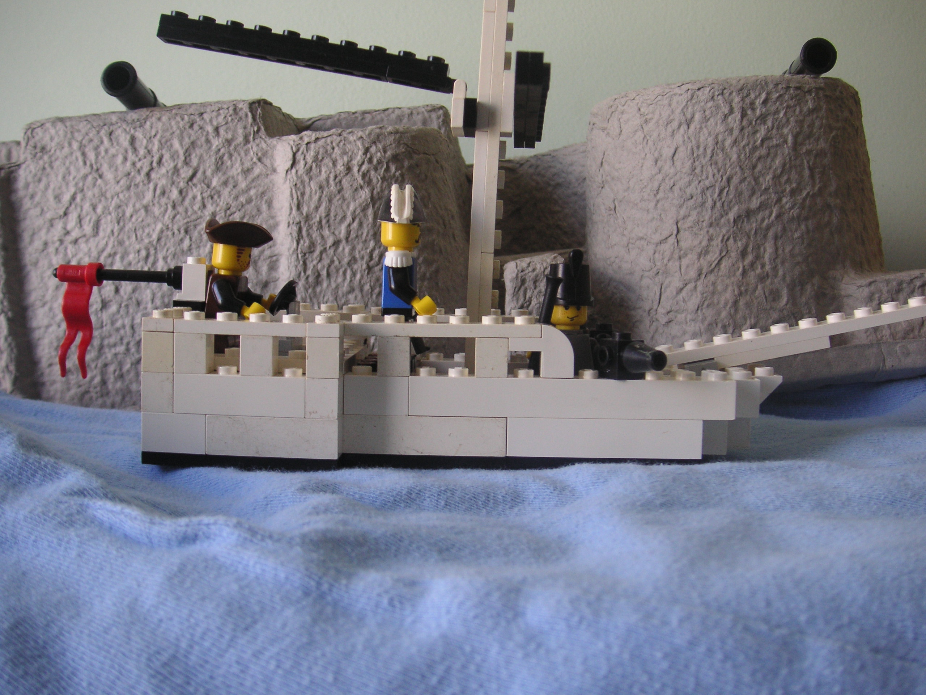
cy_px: 348
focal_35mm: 37
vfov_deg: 38.7
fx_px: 990
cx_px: 463
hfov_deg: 50.1
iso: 50
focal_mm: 6.1
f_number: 2.8
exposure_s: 1/45
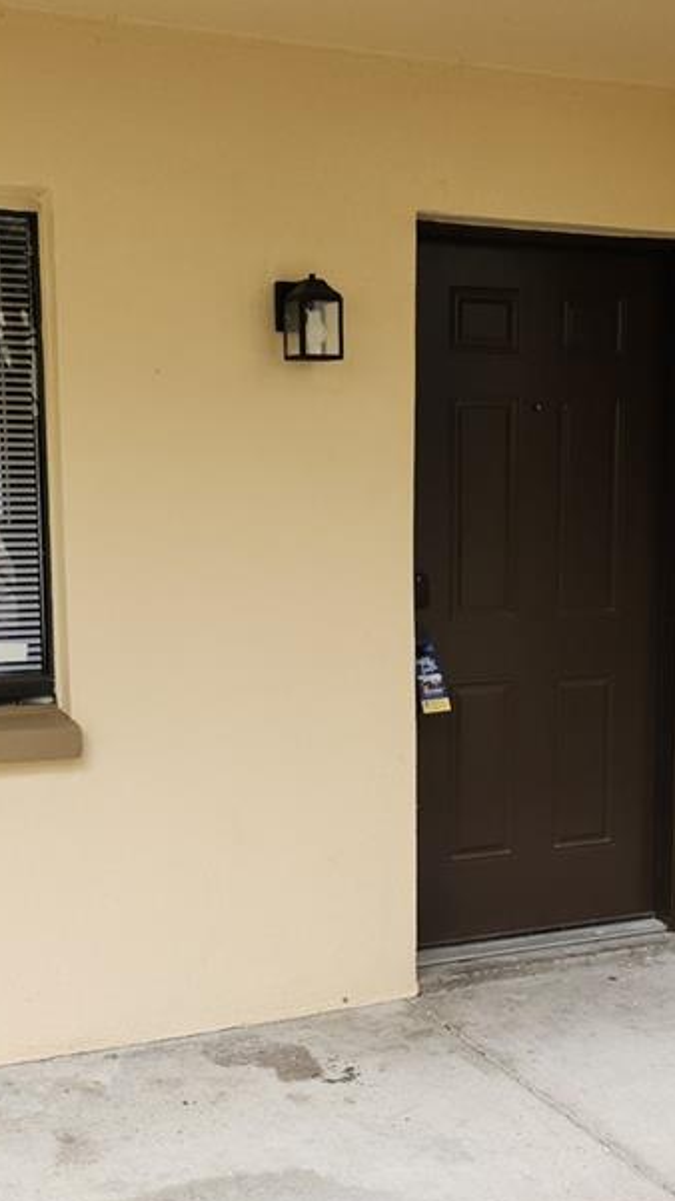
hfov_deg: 23.9
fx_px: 1591
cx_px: 427
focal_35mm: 50
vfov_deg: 41.2
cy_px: 701
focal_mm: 5.4
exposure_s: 1/162
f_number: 1.8
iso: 20
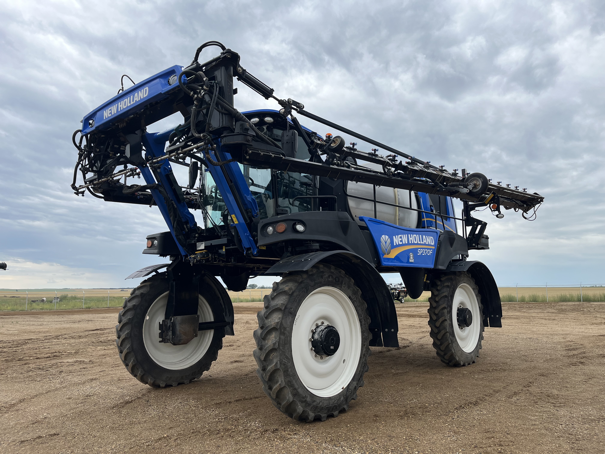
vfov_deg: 53.1
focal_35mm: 26
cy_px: 227
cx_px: 302
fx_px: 454
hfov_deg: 67.3
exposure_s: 1/1199
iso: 50
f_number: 1.6
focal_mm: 5.1
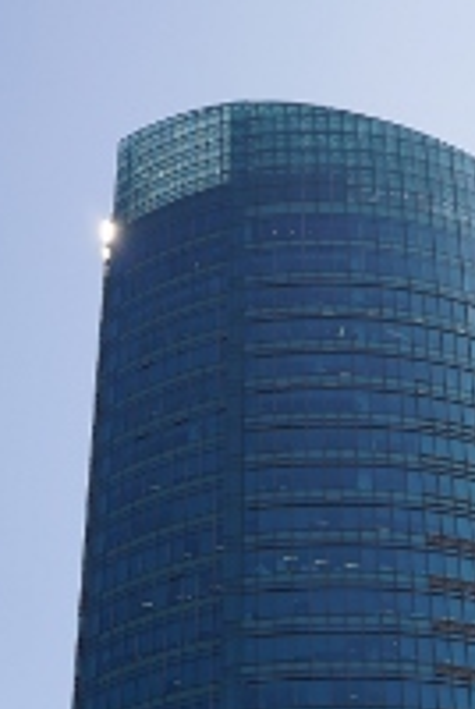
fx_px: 1775
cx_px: 399
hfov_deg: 15.1
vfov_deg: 22.1
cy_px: 638
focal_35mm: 90
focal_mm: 30
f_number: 10
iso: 100
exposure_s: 1/200
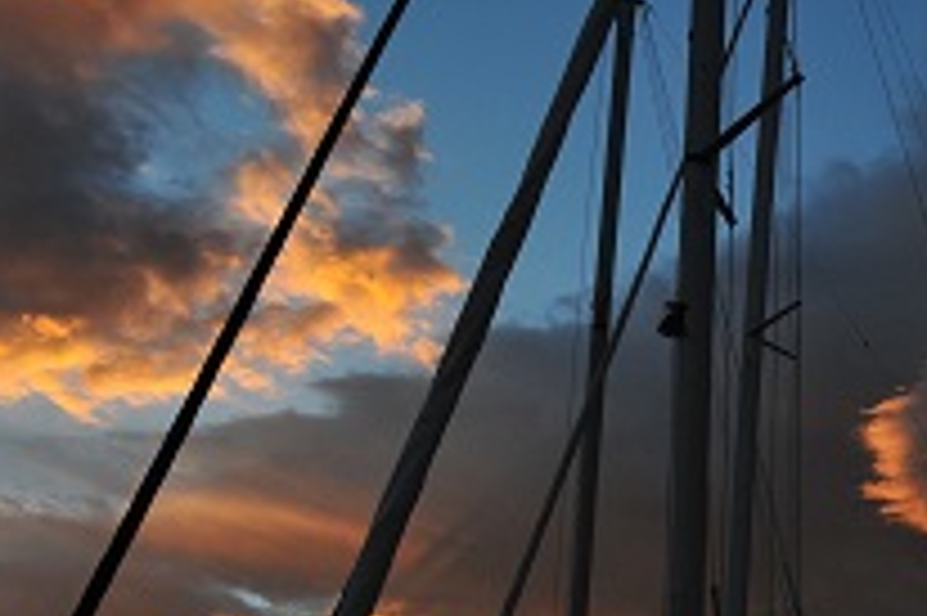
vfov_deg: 16.9
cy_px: 483
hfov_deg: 24.4
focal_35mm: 80
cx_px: 886
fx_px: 2058
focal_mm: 20
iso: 320
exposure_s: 1/200
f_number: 10
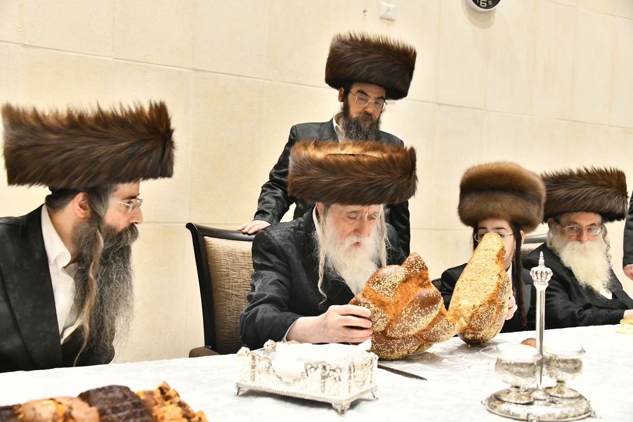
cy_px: 211
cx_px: 316
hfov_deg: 48.5
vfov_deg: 33.4
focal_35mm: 40
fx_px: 703
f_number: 5.6
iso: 2500
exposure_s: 1/250
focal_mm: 40
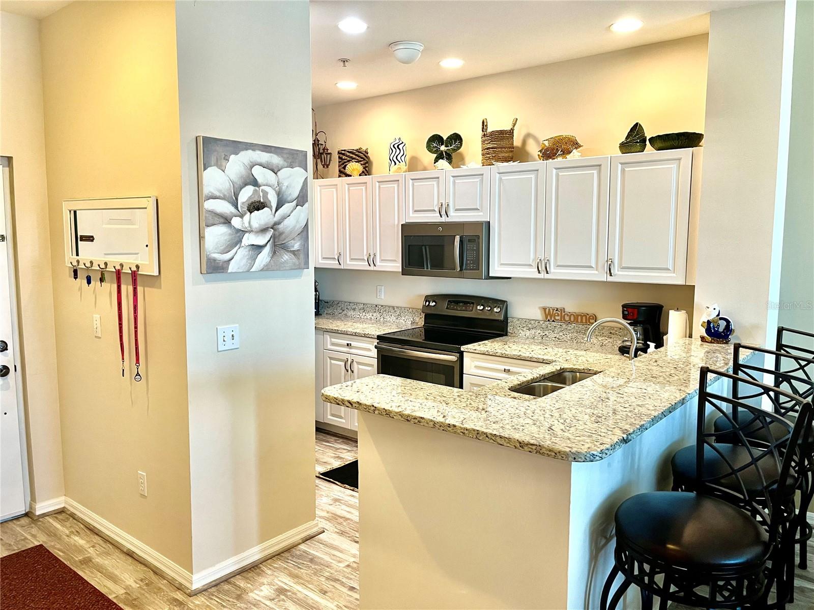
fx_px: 611
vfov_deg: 53.1
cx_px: 407
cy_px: 305
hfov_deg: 67.3
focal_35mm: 26
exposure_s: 1/60
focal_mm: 5.1
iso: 100
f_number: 1.6
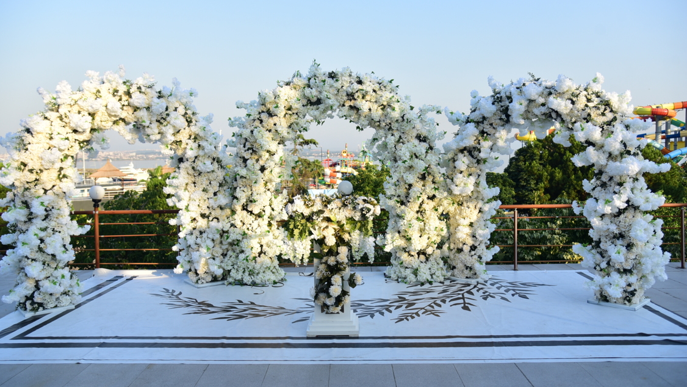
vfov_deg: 39.0
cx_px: 336
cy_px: 183
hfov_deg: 64.3
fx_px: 547
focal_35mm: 30
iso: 200
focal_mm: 28
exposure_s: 1/640
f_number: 4
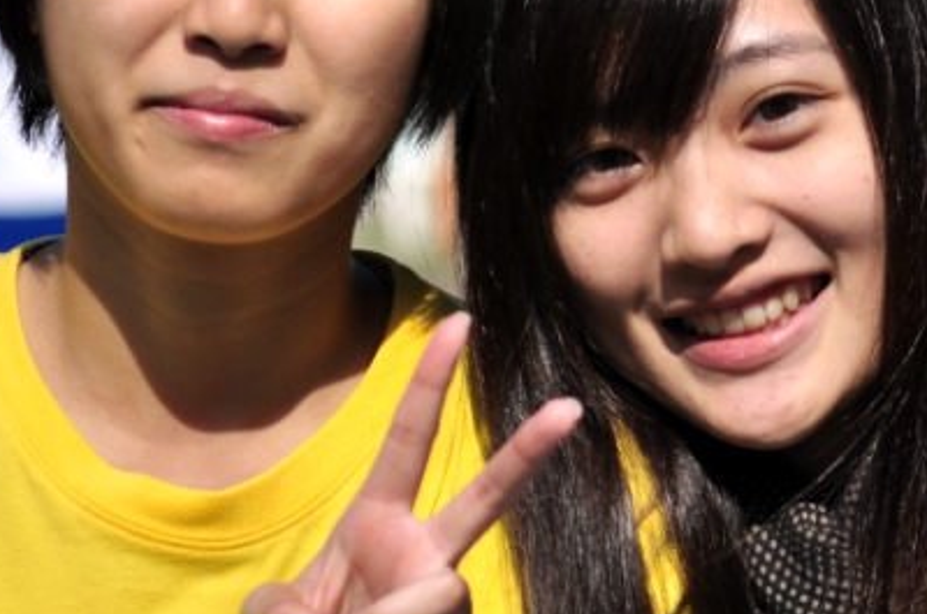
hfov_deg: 7.7
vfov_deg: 5.1
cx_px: 521
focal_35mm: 269
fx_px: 6913
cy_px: 206
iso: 200
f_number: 4.5
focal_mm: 70
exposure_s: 1/4000
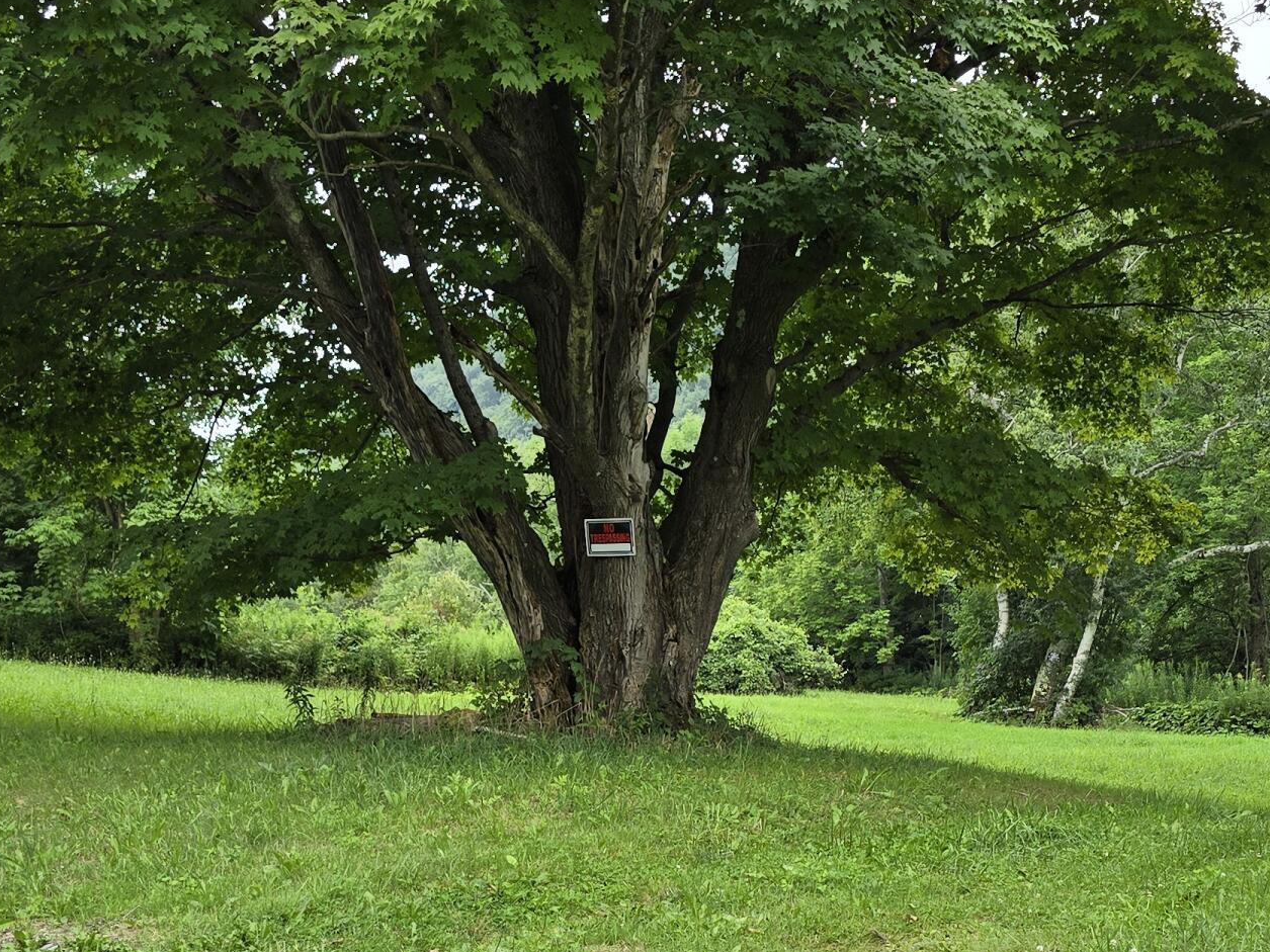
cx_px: 732
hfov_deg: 34.9
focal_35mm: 55
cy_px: 874
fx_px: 2018
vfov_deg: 25.6
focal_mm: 6.3
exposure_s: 1/300
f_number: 1.7
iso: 12
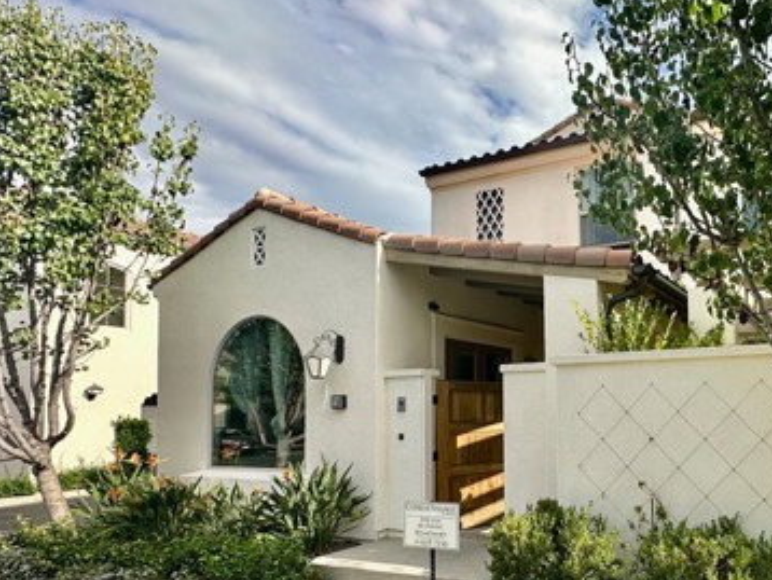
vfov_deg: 53.8
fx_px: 558
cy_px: 390
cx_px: 645
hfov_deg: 62.0
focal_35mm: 25
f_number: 2.2
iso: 40
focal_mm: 2.22
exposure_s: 1/1033
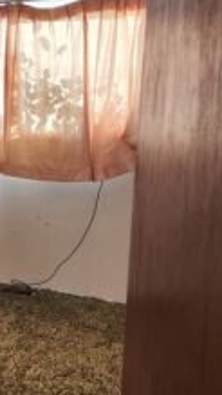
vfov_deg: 34.3
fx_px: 639
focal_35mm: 61
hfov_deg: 17.5
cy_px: 160
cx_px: -119
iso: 160
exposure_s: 1/180
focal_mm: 5.4
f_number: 1.8
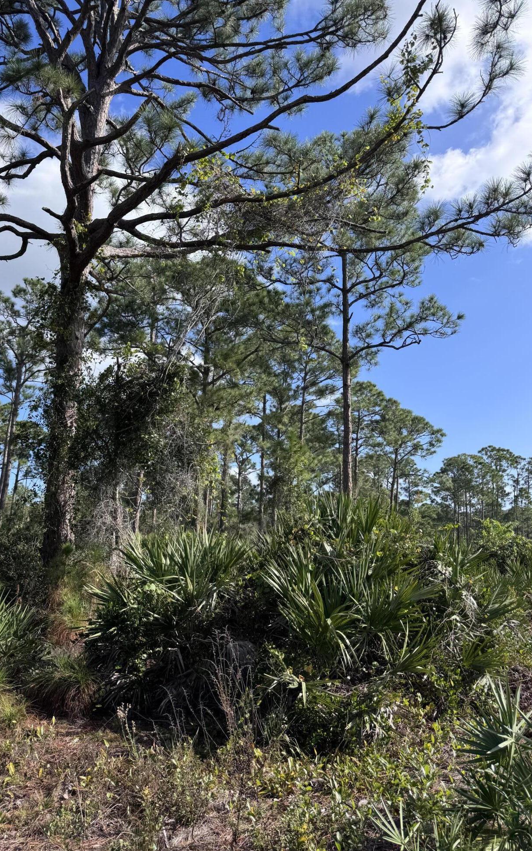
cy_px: 421
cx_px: 217
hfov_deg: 47.4
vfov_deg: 70.4
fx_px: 603
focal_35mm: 26
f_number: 1.78
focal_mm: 6.76
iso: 80
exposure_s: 1/2959
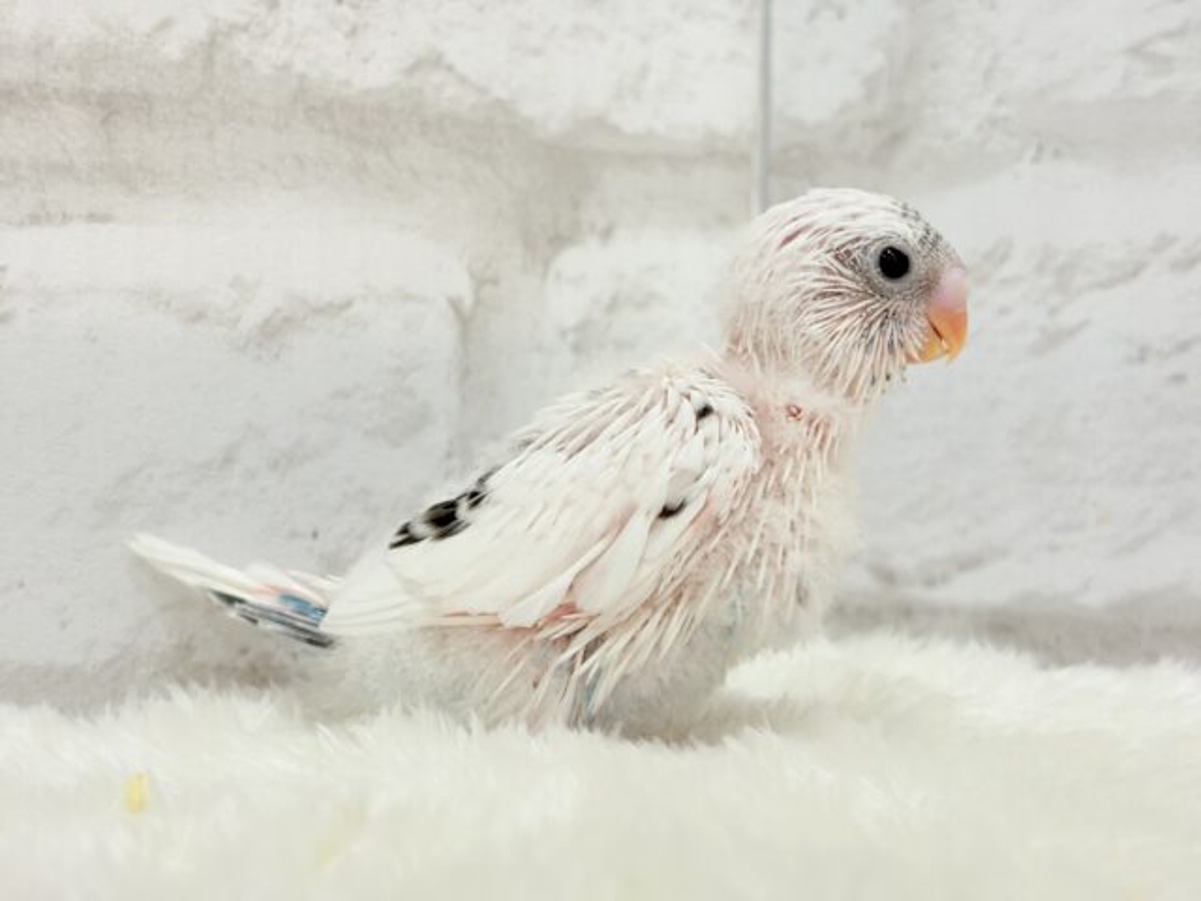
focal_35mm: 52
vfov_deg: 28.0
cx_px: 600
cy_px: 450
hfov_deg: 36.8
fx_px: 1804
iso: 32
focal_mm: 5.96
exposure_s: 1/50
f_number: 1.6
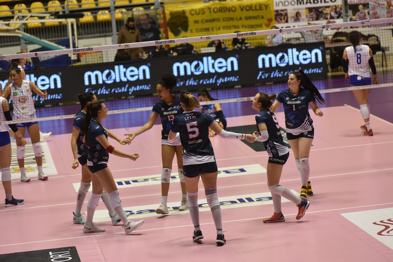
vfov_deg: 9.5
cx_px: 196
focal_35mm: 145
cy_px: 131
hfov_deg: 14.2
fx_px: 1583
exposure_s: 1/640
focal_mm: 145
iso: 3200
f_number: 4.5
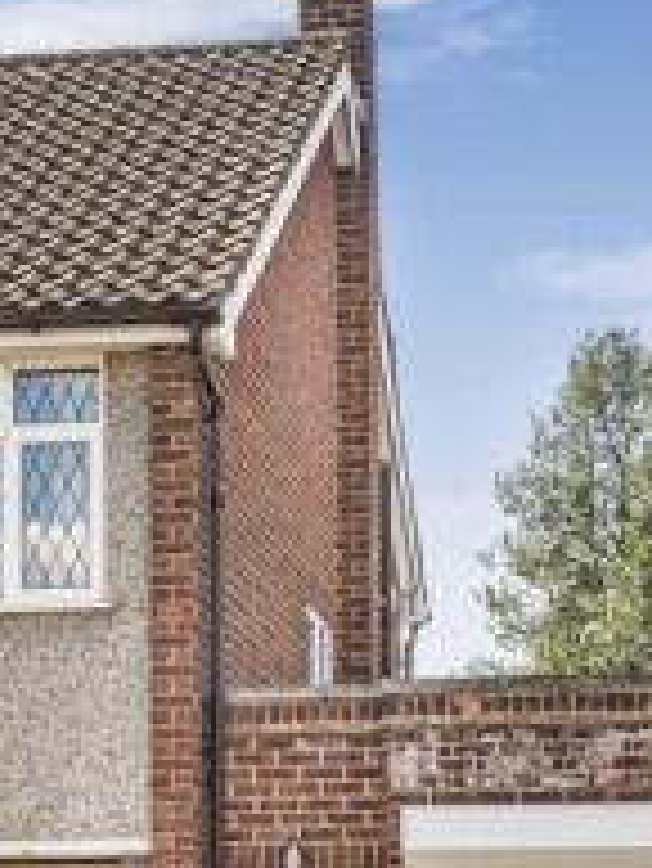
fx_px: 2458
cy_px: 699
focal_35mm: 98
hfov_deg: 14.9
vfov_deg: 19.8
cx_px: 20
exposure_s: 1/160
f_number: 10
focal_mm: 30
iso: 125
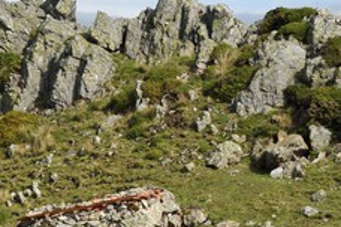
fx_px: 3486
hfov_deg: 5.6
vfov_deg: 3.7
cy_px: 139
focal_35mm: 368
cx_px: 28
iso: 200
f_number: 13
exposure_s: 1/250
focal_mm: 200
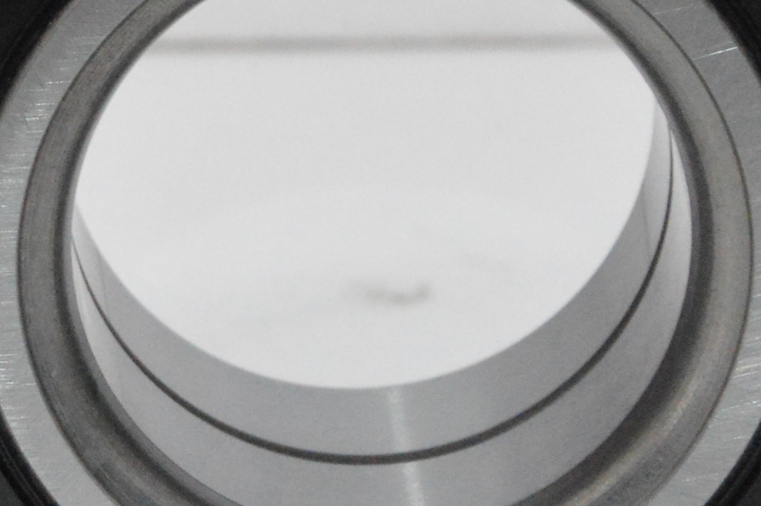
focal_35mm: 452
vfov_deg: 3.0
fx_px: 9545
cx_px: -44
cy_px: 122
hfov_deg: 4.6
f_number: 10
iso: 3200
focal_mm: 66
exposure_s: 1/125
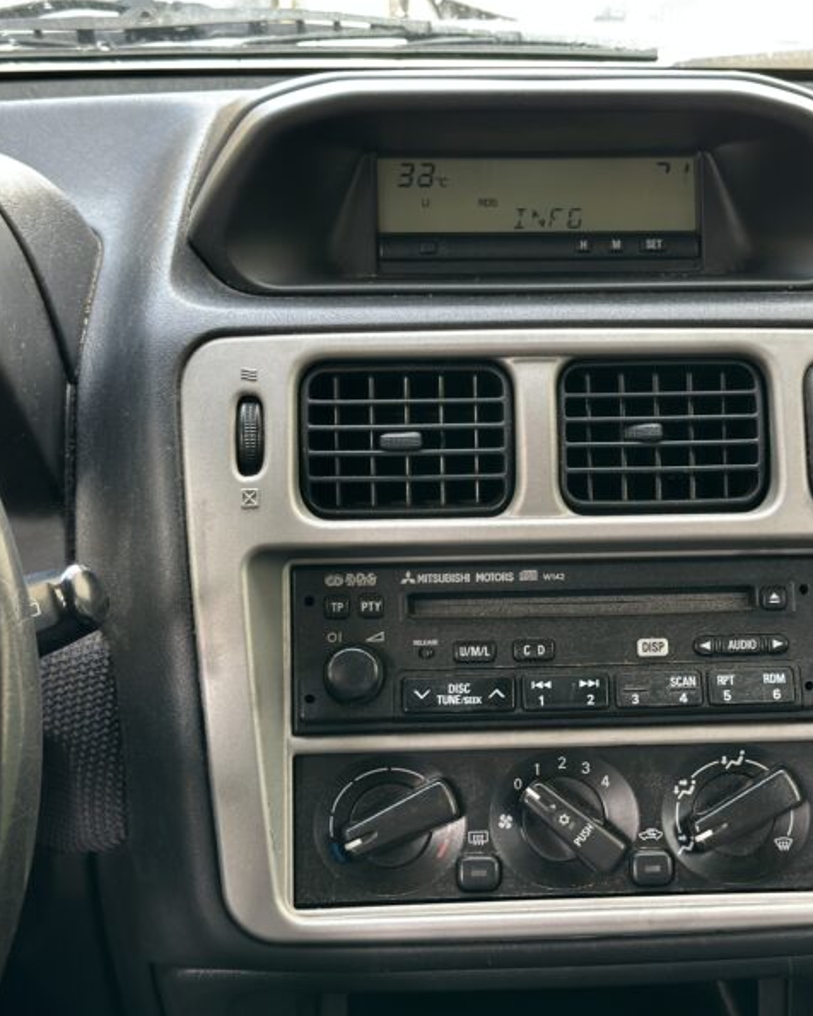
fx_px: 1895
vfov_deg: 30.0
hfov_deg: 24.1
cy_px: 509
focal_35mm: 63
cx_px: 569
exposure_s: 1/99
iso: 80
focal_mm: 6.86
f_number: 1.78
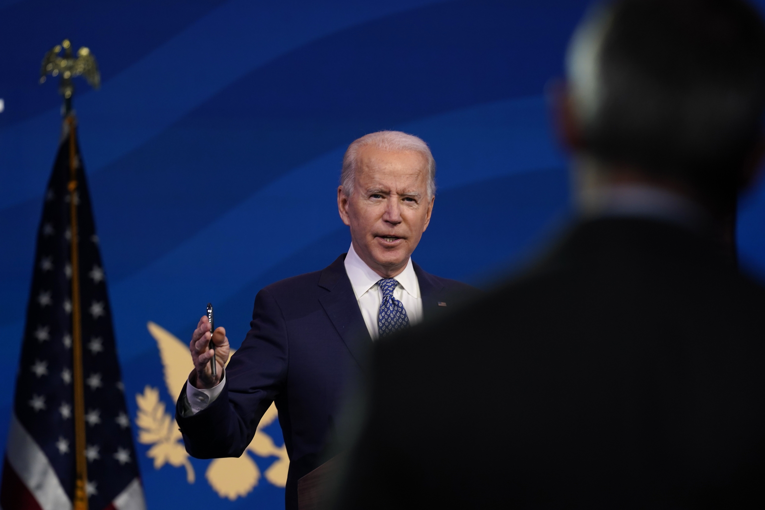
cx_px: 382
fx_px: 6375
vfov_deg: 4.6
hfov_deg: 6.9
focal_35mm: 300
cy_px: 255
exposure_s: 1/160
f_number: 5.6
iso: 1250
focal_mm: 300
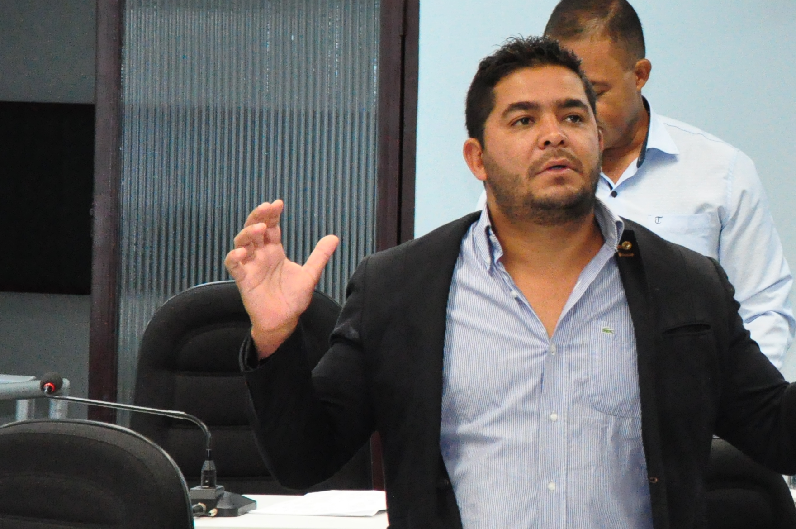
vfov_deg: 7.2
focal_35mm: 190
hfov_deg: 10.7
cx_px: 903
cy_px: 259
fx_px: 4196
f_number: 5
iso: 3200
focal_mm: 52
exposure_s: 1/160
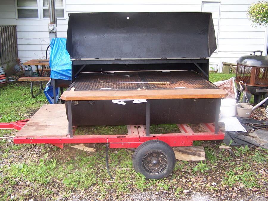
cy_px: 100
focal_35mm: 38
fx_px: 294
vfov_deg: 37.7
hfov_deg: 49.0
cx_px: 134
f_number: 2.8
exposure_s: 1/100
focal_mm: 6.3
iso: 80
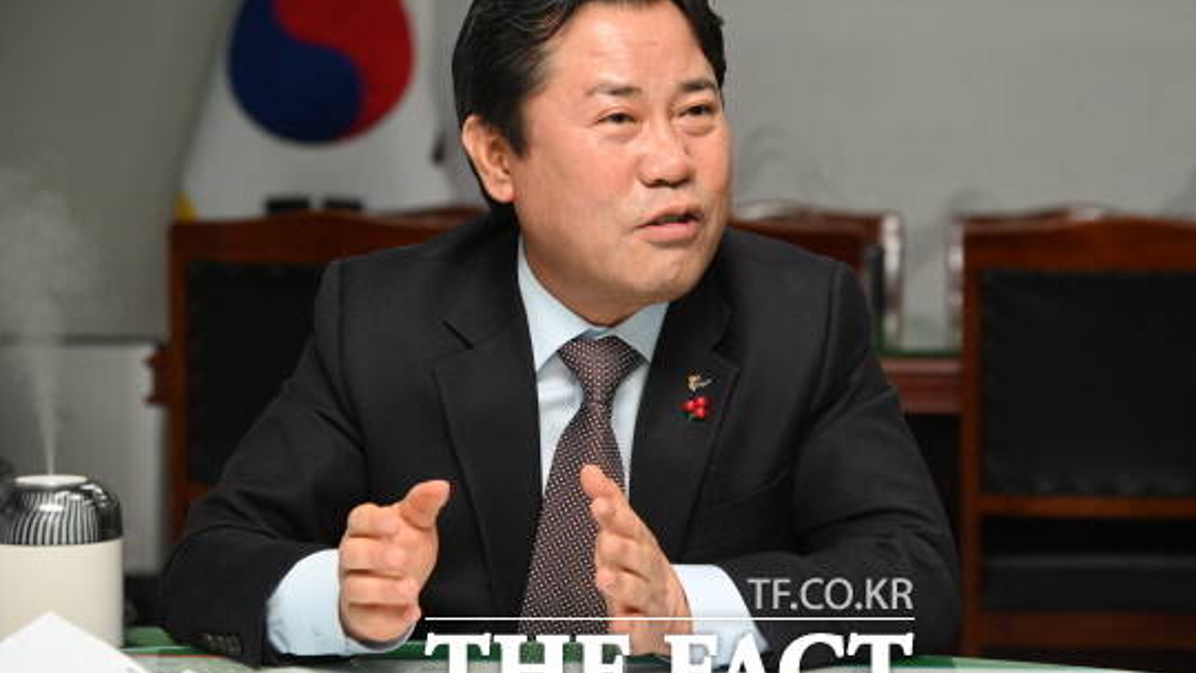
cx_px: 670
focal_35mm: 102
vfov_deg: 11.9
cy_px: 273
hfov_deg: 20.9
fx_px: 3235
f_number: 4
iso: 500
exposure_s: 1/200
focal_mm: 82
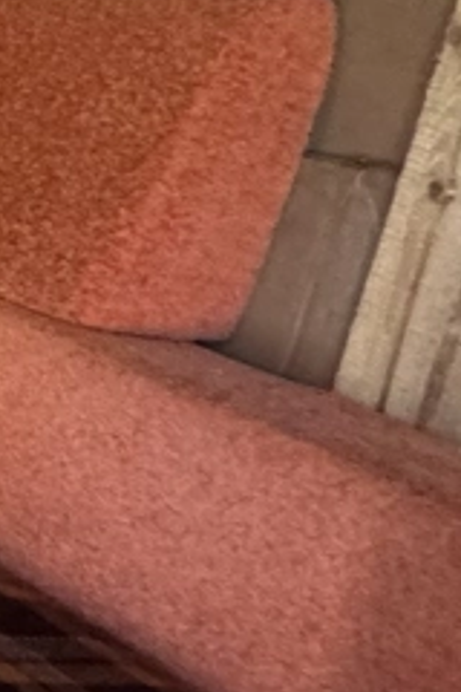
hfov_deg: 8.5
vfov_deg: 26.2
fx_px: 1460
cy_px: 140
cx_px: -1322
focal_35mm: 76
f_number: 2.2
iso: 400
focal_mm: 2.22
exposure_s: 1/60
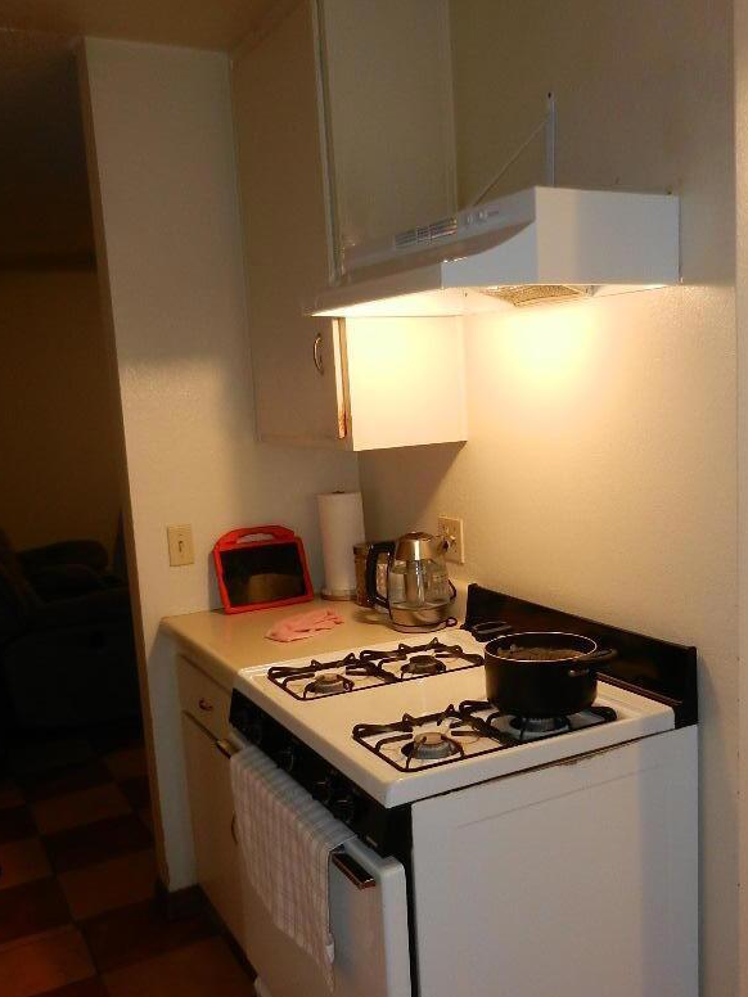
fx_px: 951
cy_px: 533
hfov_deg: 42.8
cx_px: 437
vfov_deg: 55.3
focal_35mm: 33
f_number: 3.5
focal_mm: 4.5
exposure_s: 1/30
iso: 200
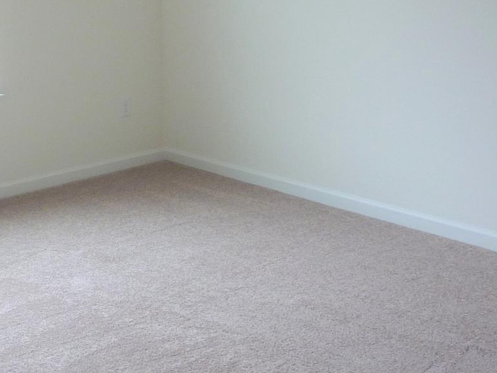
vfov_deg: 22.2
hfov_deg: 28.5
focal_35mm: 66
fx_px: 948
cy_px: 122
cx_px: 74
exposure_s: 1/30
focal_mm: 4.1
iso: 100
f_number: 3.3
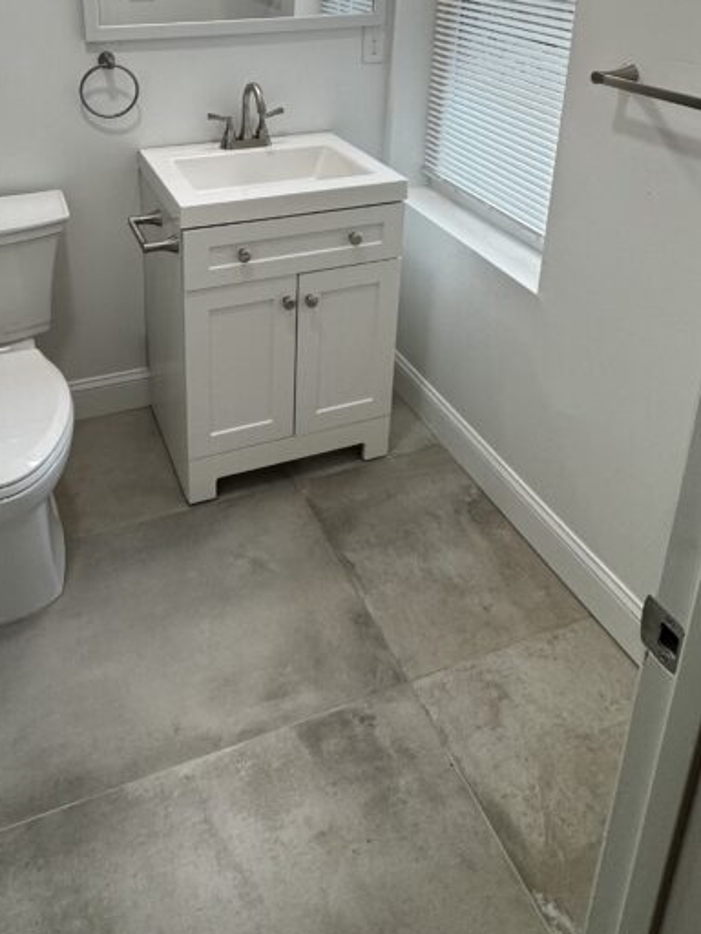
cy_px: 142
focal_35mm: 28
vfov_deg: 57.0
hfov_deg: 48.9
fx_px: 756
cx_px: 235
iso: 80
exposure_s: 1/120
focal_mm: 2.22
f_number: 2.2
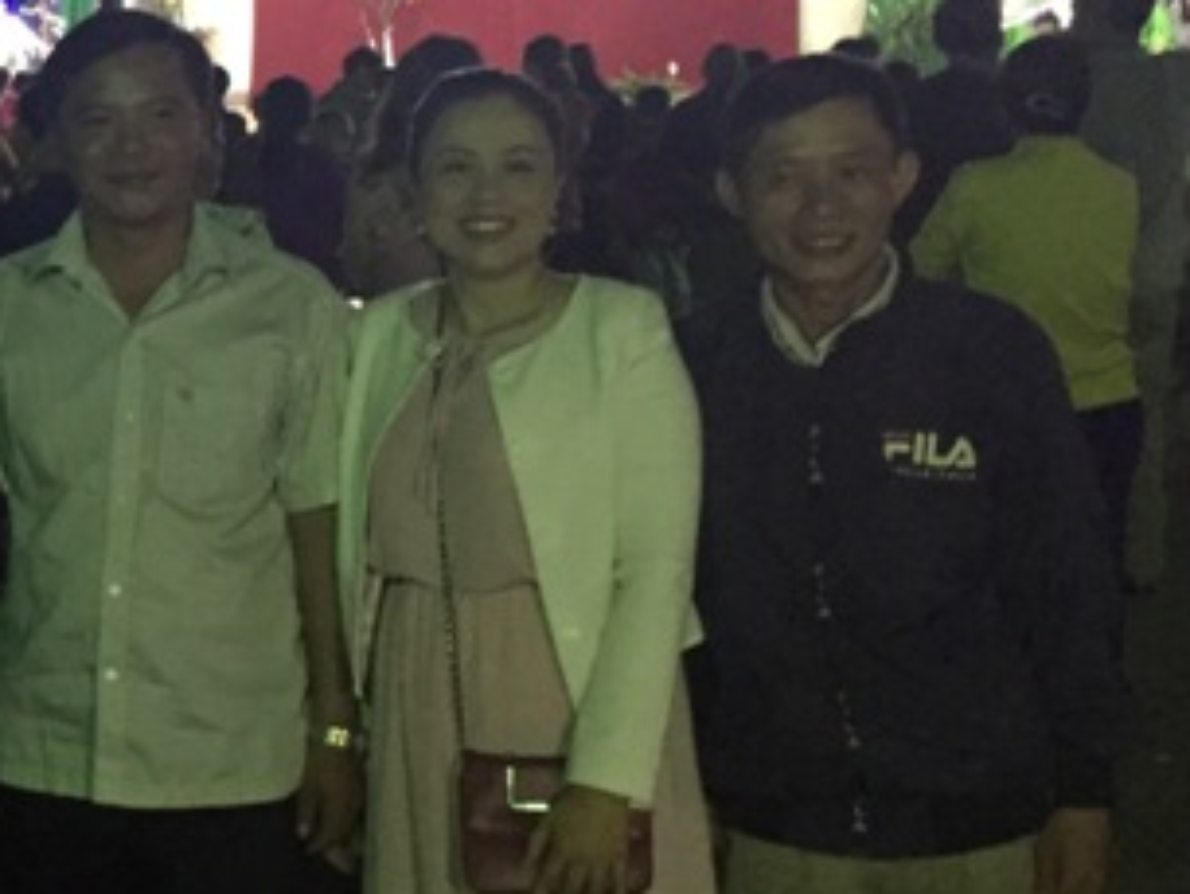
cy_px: 355
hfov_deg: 23.4
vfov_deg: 19.4
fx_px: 2614
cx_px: -242
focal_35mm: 76
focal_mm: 4.15
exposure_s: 1/17
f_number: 2.2
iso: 400
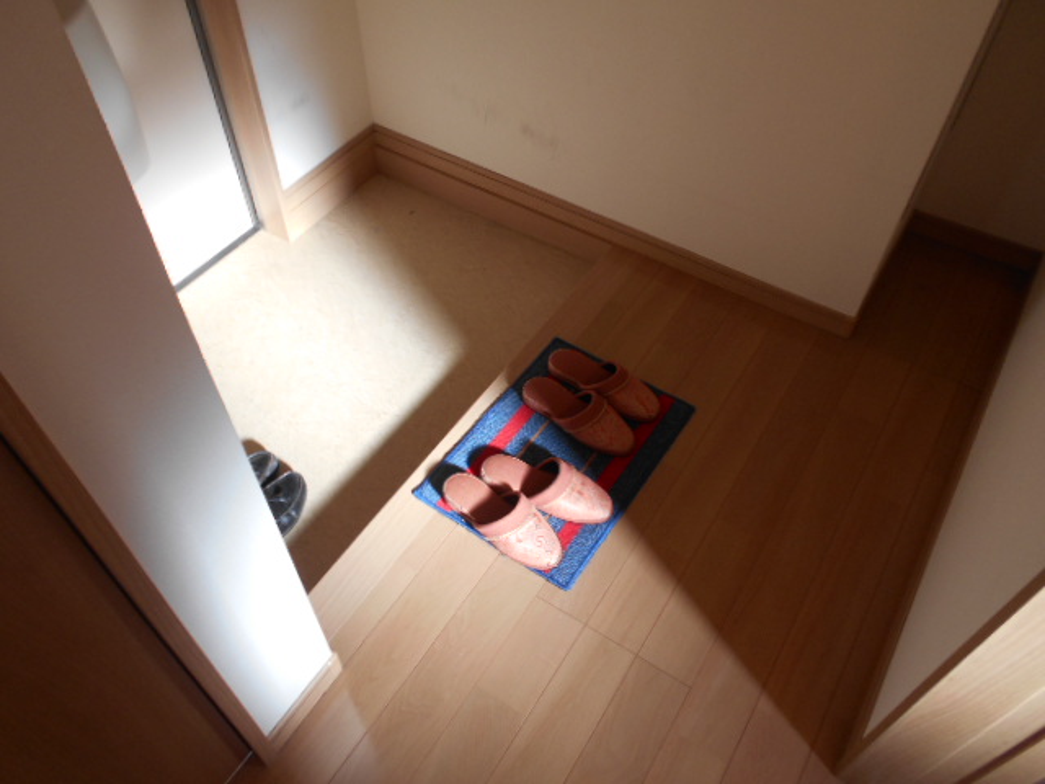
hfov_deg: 67.3
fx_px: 785
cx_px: 522
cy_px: 392
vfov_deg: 53.1
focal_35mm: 26
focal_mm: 4.6
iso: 80
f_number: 3.2
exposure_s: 1/60
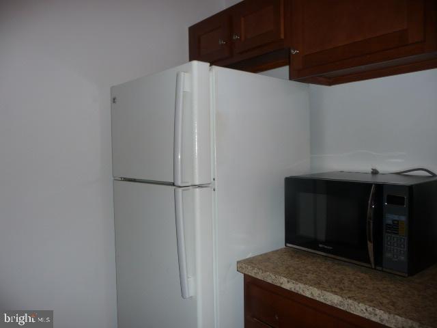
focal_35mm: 28
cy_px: 164
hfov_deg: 63.4
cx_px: 218
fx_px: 353
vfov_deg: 49.7
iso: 100
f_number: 3.3
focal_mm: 4.7
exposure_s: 1/30
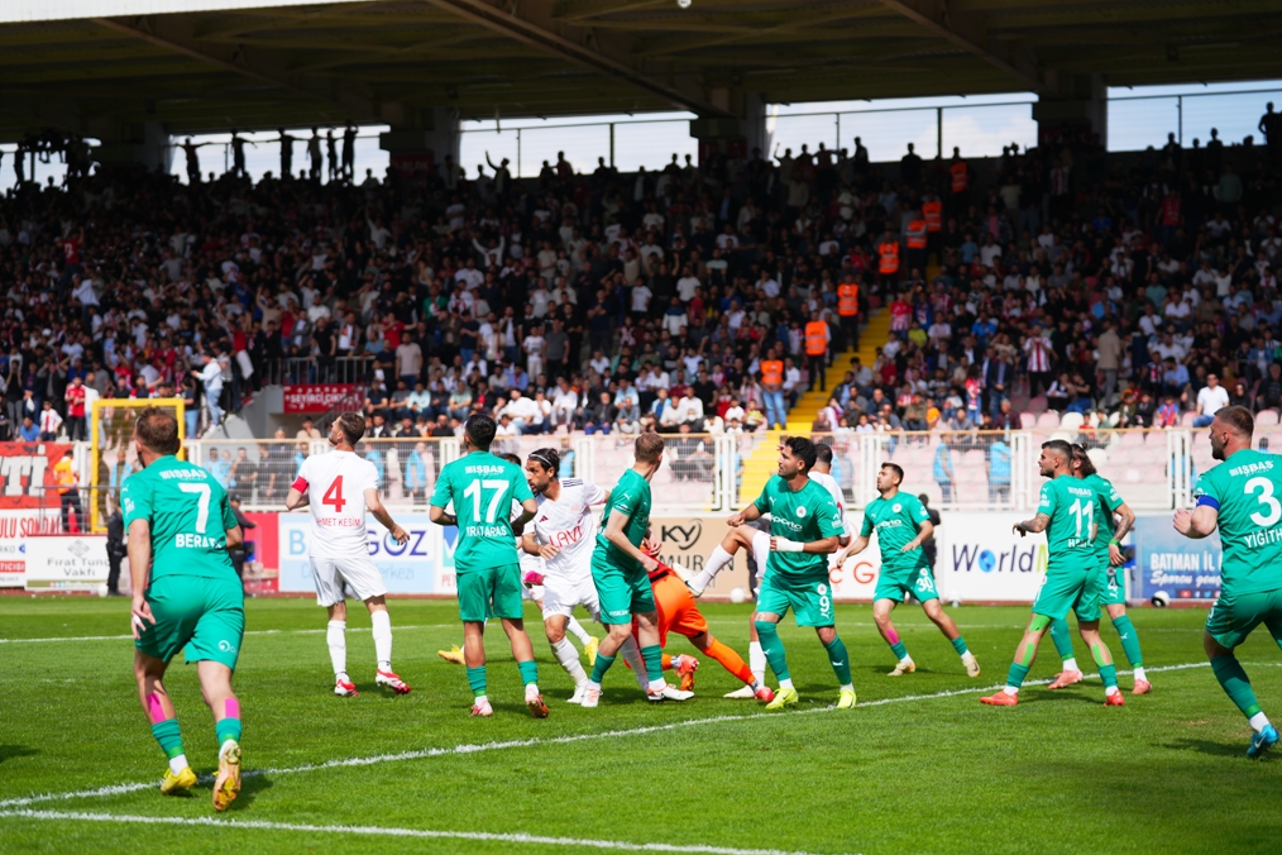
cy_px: 431
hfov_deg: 21.0
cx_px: 644
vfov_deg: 14.1
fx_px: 3454
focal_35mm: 97
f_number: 2.8
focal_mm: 96
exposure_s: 1/2000
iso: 125
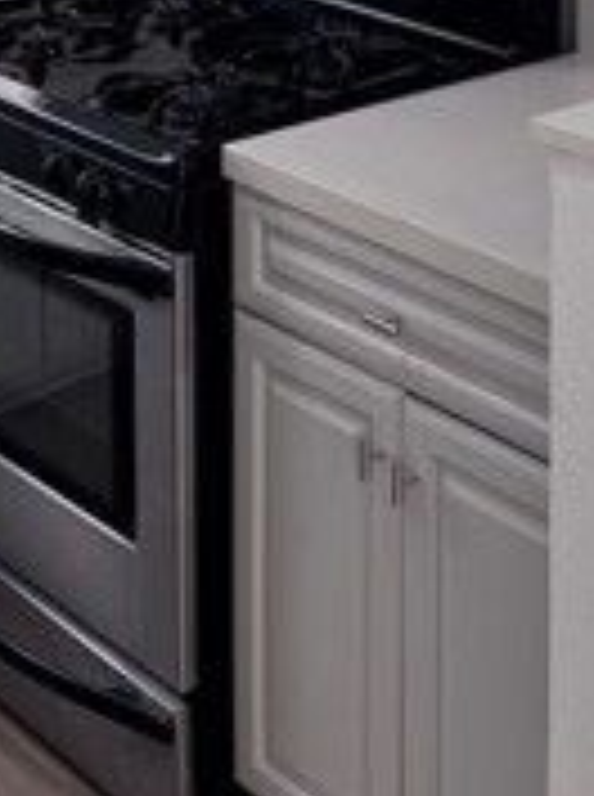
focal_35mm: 87
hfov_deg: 16.9
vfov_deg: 20.8
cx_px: 400
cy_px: -202
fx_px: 1998
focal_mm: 6.76
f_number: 1.78
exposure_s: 1/120
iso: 80
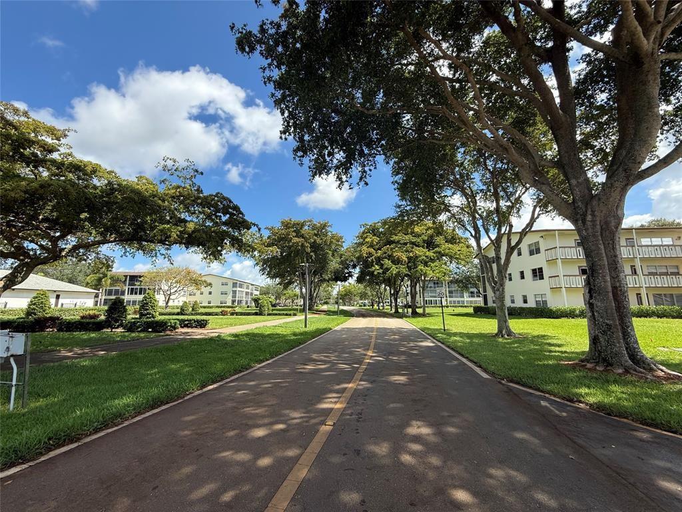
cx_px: 341
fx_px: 276
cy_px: 256
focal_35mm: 14
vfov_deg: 85.7
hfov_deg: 102.1
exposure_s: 1/1145
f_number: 2.2
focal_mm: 2.22
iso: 50
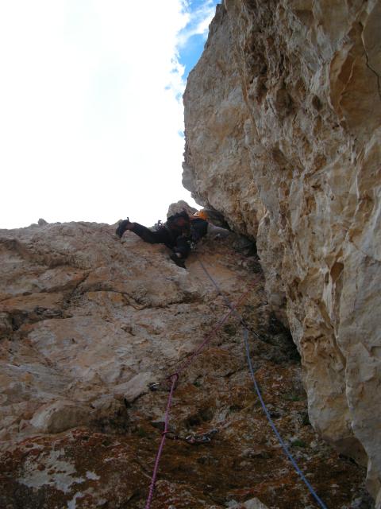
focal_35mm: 37
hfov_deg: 38.7
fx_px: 543
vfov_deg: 50.1
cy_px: 254
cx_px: 190
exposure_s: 1/463
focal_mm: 7.9
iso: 64
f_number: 2.8
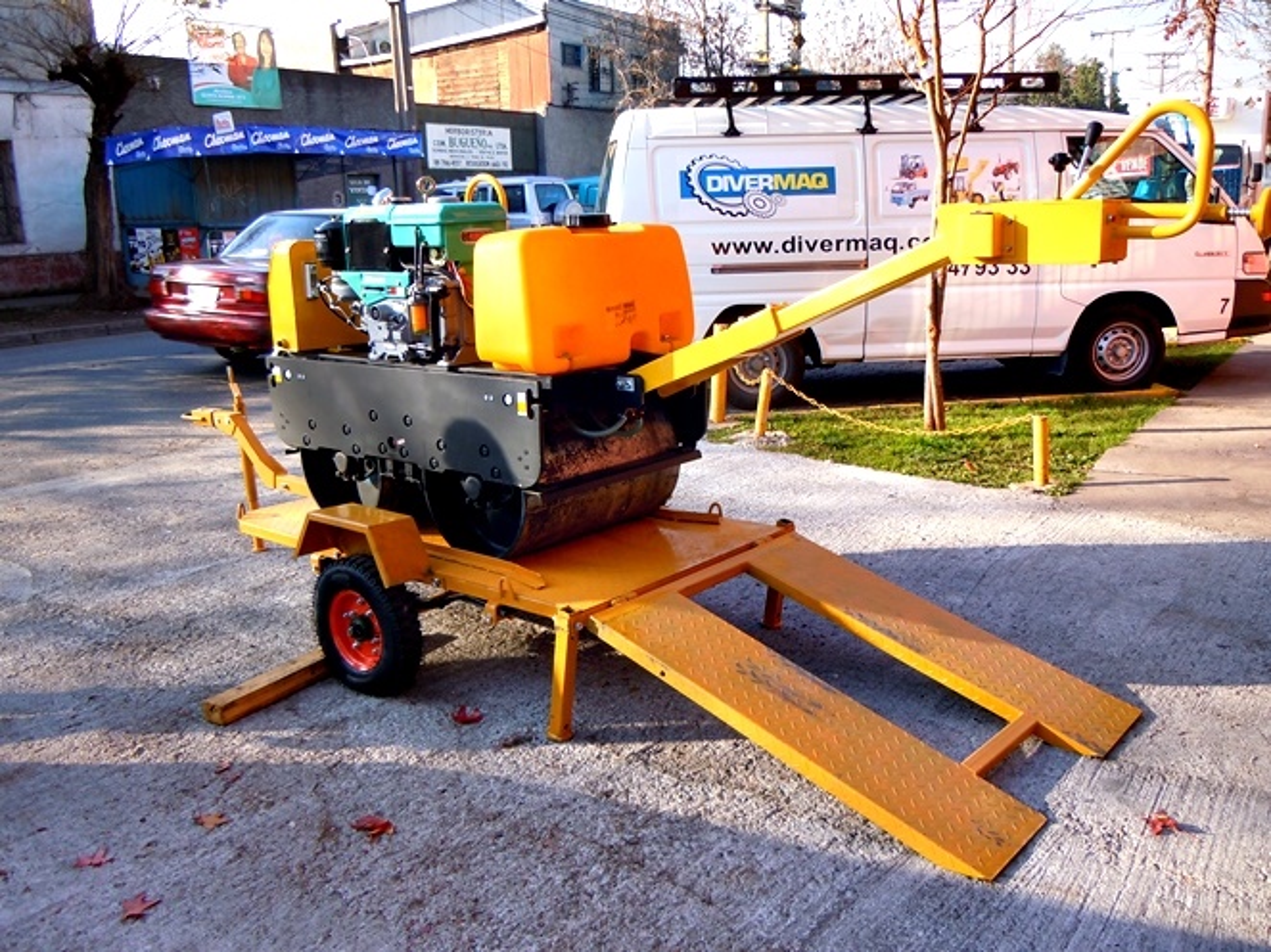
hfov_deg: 60.0
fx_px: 1101
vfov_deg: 46.8
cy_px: 476
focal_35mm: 30
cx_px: 636
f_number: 3.5
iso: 100
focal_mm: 5.4
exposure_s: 1/200
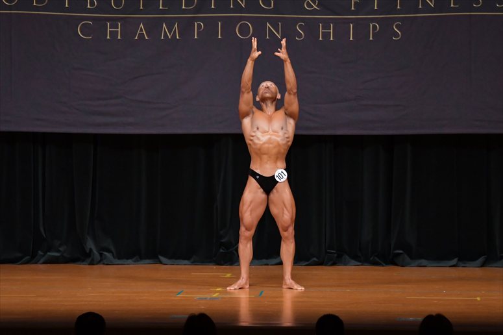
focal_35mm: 217
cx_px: 252
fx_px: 3031
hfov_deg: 9.5
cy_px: 168
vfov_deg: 6.3
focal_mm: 145
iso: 4000
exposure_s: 1/400
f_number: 5.6
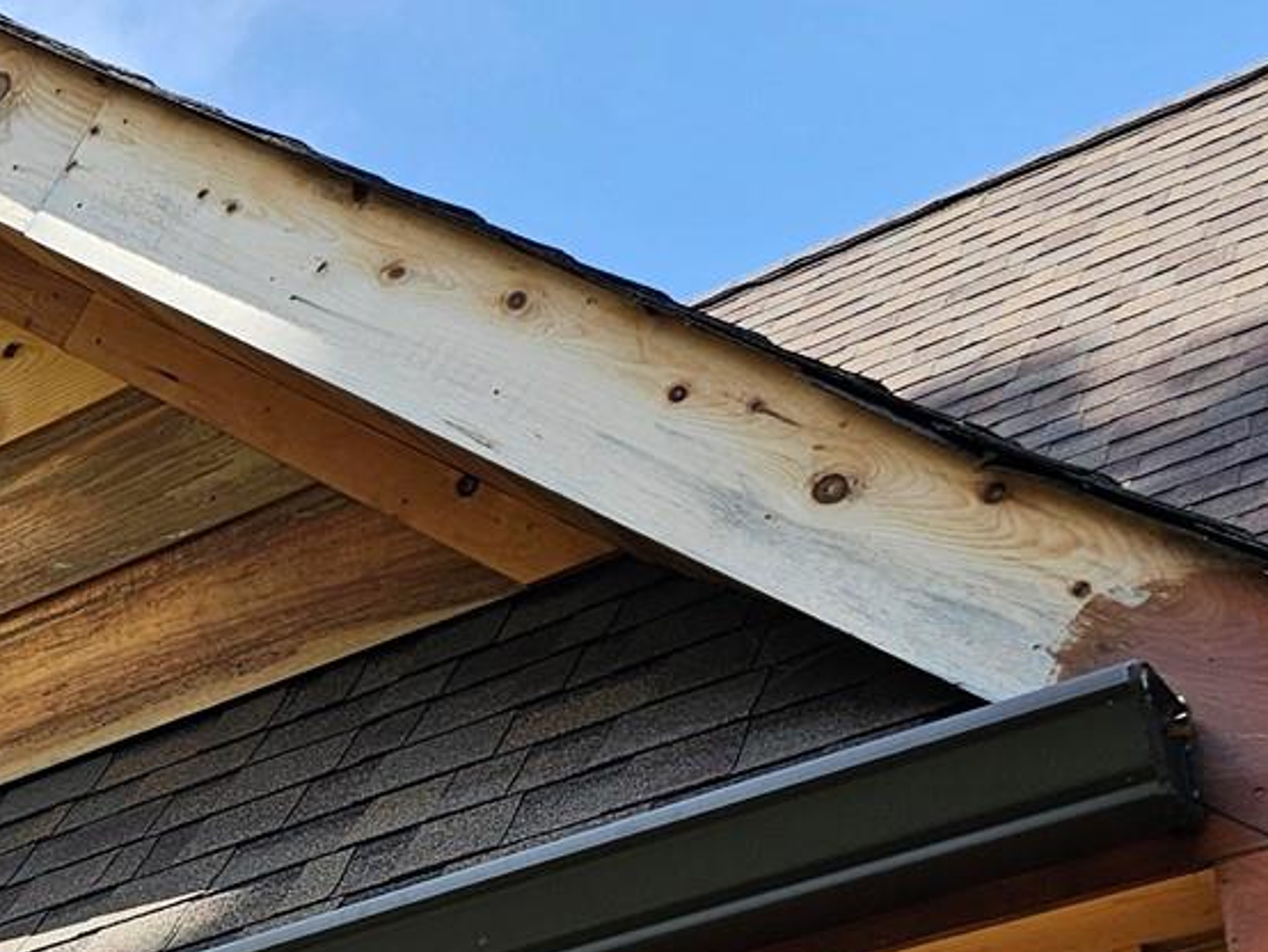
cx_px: -609
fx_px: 3115
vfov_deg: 15.9
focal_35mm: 85
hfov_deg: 20.0
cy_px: 1426
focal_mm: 6.3
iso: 10
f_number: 1.7
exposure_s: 1/252
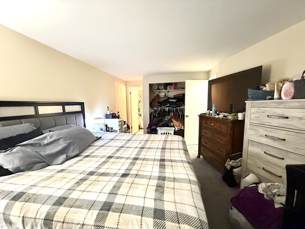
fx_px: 132
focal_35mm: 15
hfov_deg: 98.1
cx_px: 146
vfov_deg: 81.6
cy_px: 122
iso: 800
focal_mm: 2.22
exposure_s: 1/60
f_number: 2.2
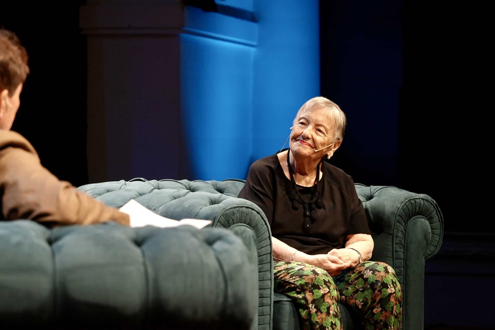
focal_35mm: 105
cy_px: 165
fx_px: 1444
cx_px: 248
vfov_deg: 13.1
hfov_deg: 19.4
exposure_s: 1/160
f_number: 3.2
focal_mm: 70
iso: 1000
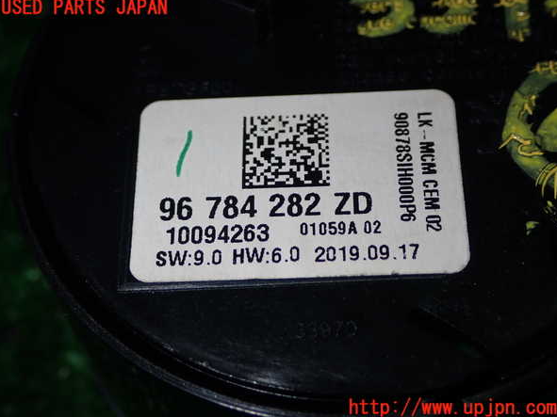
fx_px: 1094
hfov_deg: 28.6
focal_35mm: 68
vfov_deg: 21.6
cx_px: 279
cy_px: 208
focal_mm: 11.88
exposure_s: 1/60
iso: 200
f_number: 11
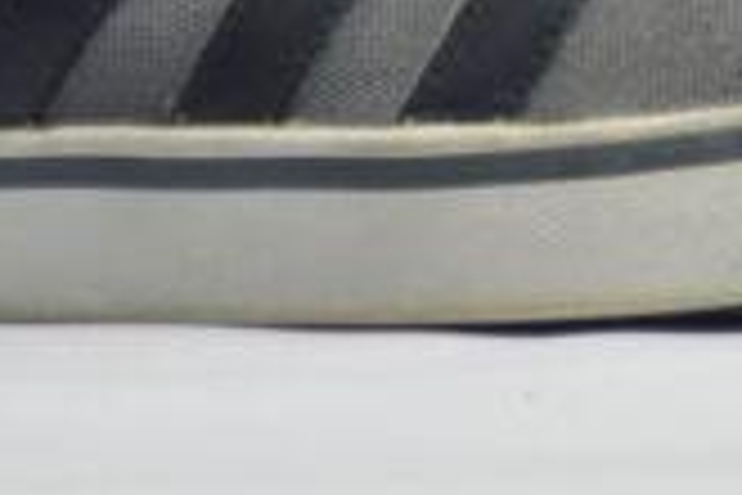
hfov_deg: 2.8
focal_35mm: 738
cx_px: 297
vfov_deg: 1.9
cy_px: -295
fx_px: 15206
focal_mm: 135
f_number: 4.2
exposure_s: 1/125
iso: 560
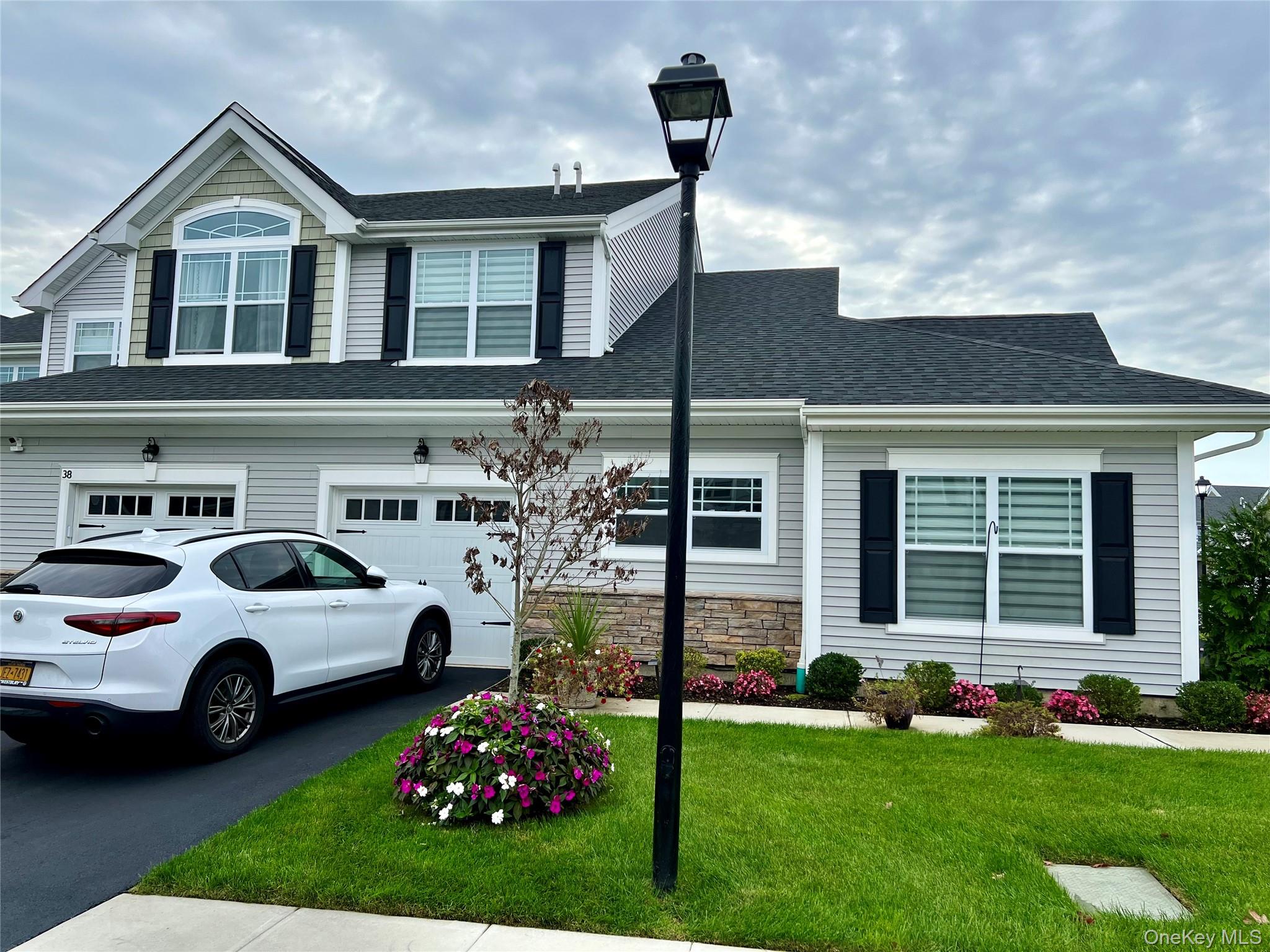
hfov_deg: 67.3
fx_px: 954
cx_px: 635
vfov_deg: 53.1
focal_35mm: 26
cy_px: 476
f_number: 1.5
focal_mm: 5.7
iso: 50
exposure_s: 1/2299
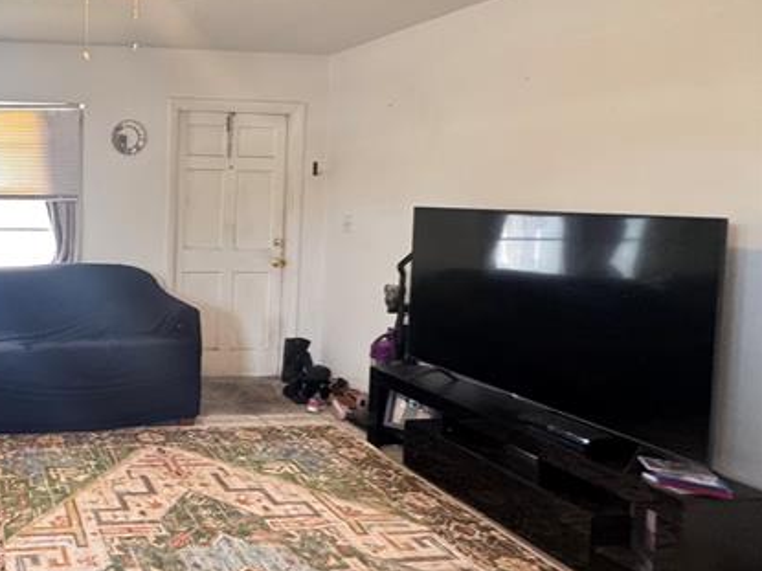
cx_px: 33
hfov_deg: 54.0
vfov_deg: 50.7
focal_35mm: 27
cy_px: 364
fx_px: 594
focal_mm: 2.22
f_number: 2.2
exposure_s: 1/40
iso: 320
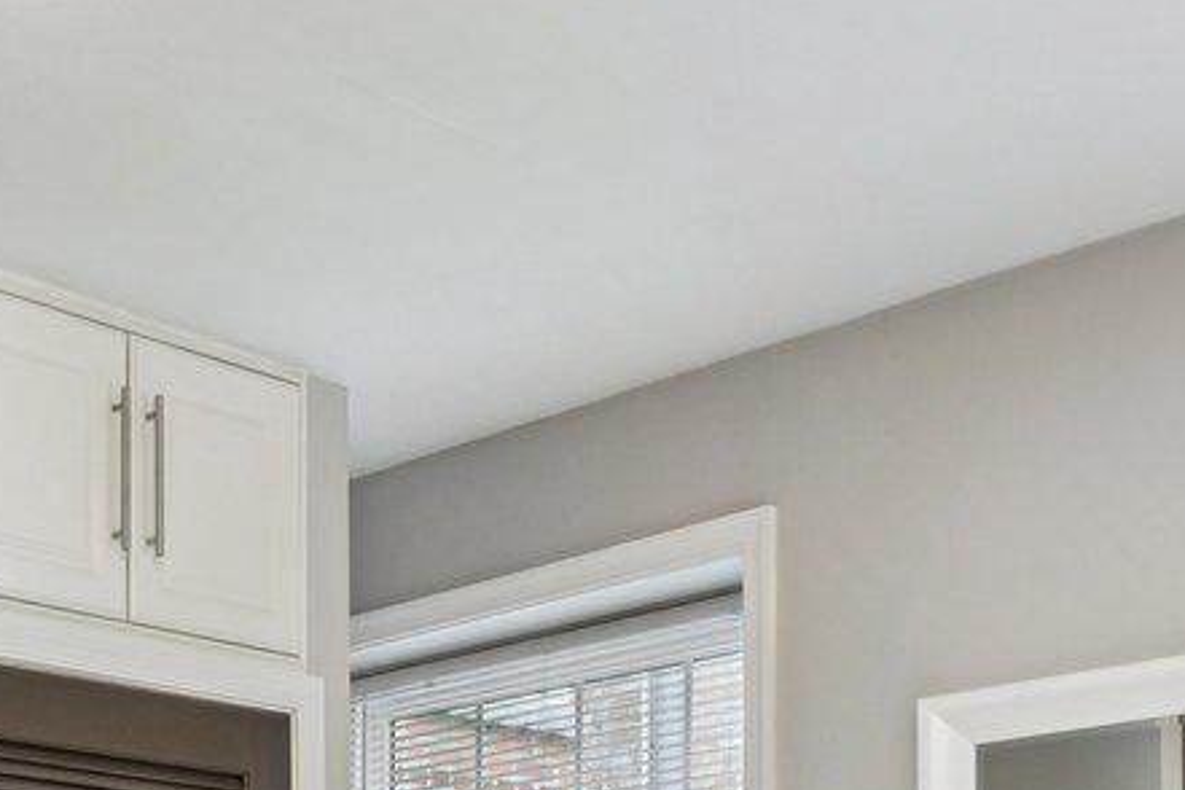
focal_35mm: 65
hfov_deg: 29.4
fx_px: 2139
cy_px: 1200
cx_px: 67
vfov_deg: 18.4
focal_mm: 14
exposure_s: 1/2.5
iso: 200
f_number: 8
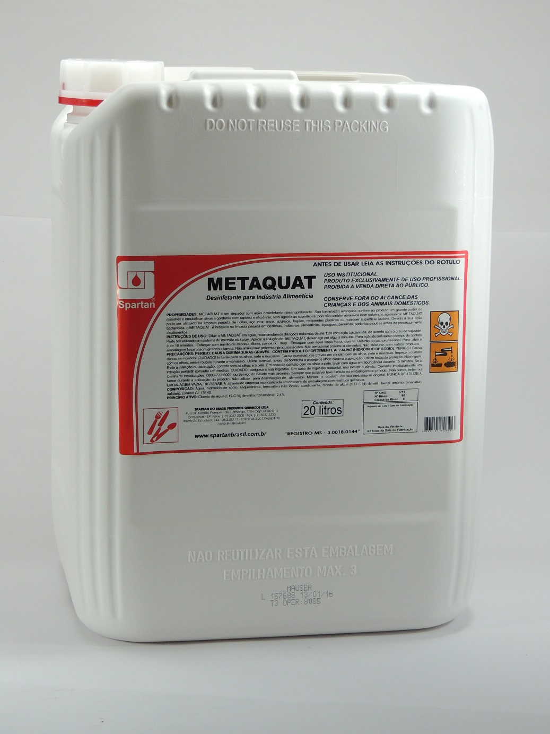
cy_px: 367
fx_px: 1801
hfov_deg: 17.4
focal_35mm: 85
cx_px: 275
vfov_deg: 23.0
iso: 280
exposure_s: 1/100
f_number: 4
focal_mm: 15.1
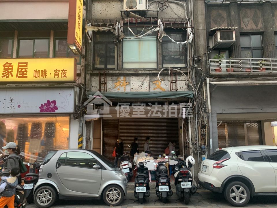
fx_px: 208
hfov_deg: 67.3
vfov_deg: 53.1
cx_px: 138
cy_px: 104
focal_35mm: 26
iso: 200
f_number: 1.8
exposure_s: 1/60
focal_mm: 4.25
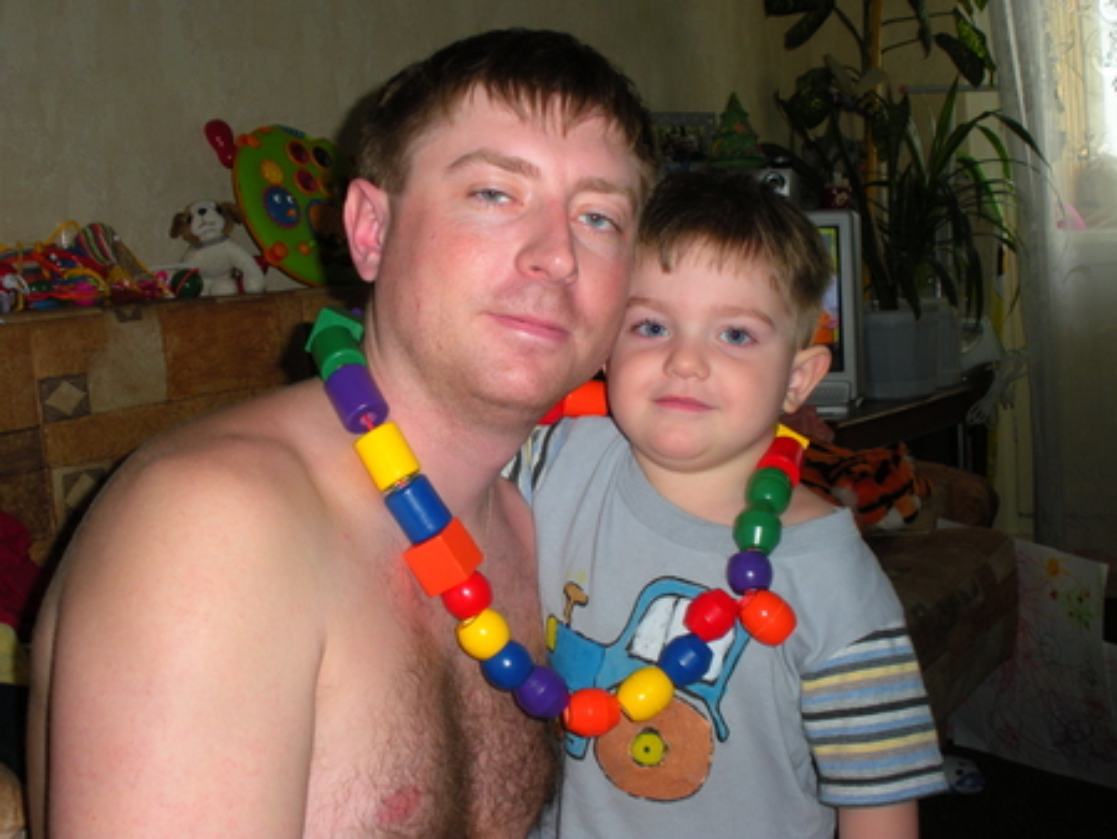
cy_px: 420
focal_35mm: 44
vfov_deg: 32.9
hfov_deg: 42.9
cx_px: 558
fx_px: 1421
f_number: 4
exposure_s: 1/60
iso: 92
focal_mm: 7.7
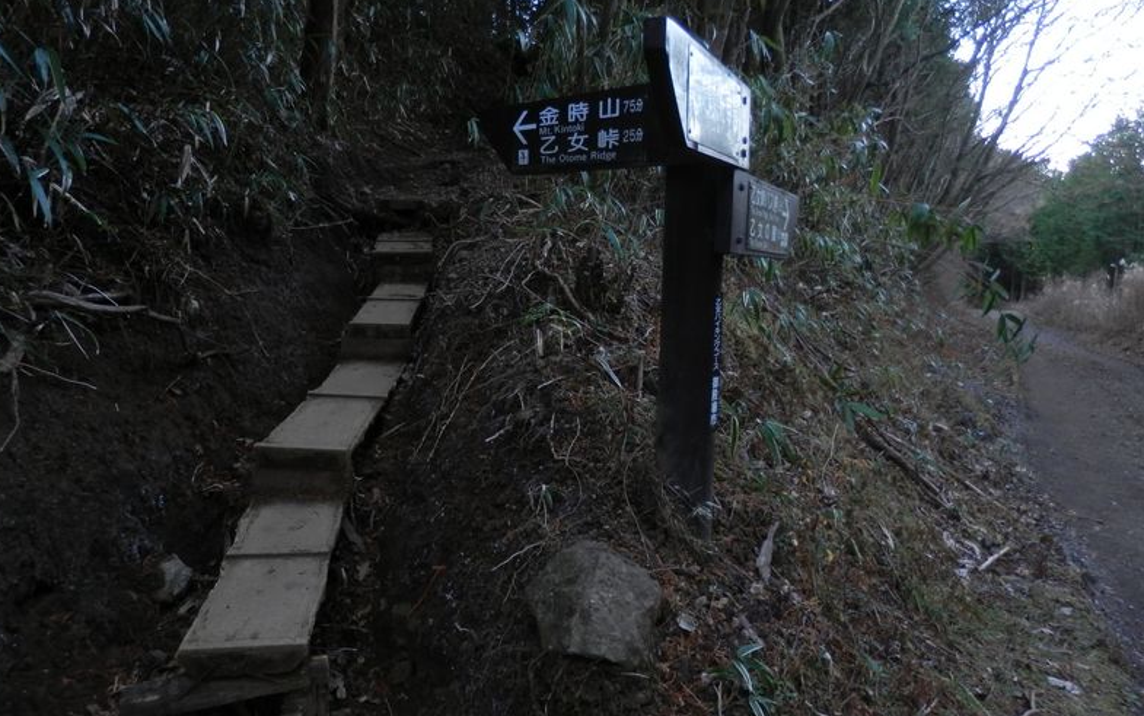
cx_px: 563
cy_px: 290
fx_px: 842
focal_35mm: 27
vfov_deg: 45.8
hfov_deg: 68.4
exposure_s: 1/30
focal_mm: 4.5
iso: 80
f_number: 3
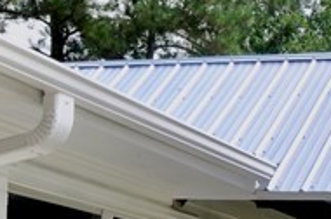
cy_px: 332
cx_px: 477
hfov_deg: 20.7
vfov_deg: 14.7
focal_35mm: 86
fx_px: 789
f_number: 8
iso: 200
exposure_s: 1/250
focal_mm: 10
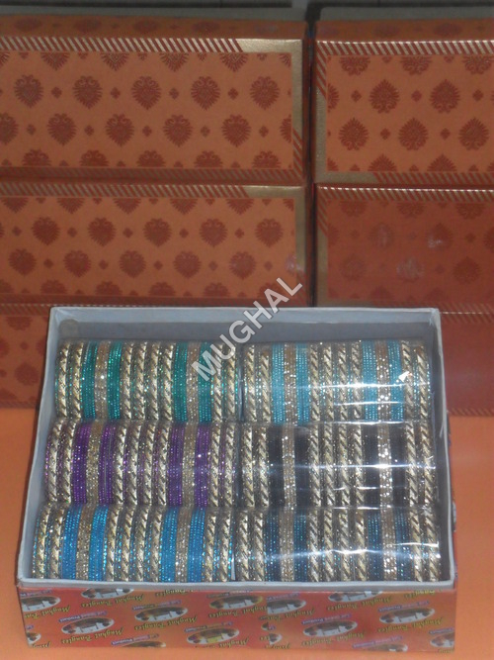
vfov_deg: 22.8
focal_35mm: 86
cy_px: 330
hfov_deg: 17.2
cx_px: 247
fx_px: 1637
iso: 400
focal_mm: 15.4
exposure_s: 1/60
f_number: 4.3
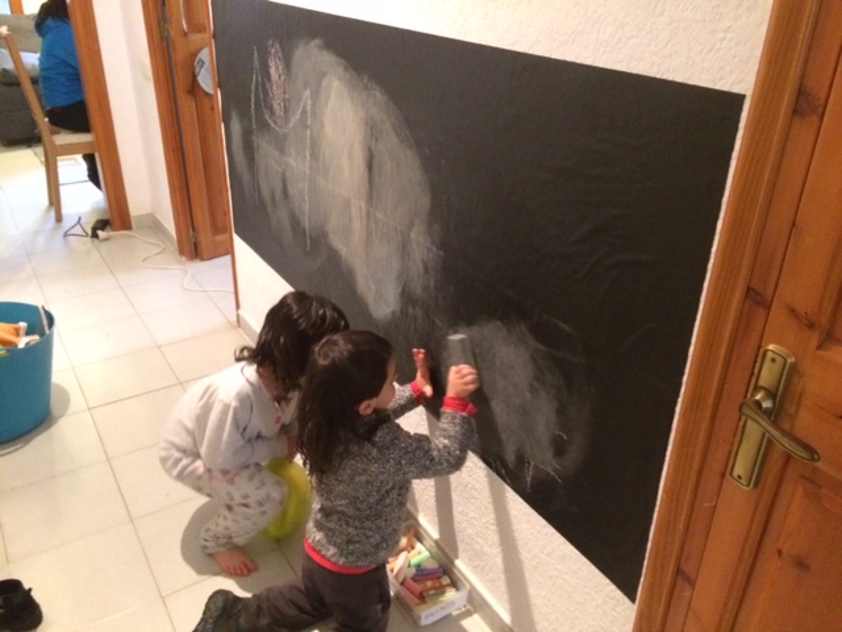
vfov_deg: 48.2
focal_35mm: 29
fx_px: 705
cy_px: 316
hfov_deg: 61.7
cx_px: 421
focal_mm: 4.15
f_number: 2.2
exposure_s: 1/17
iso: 640
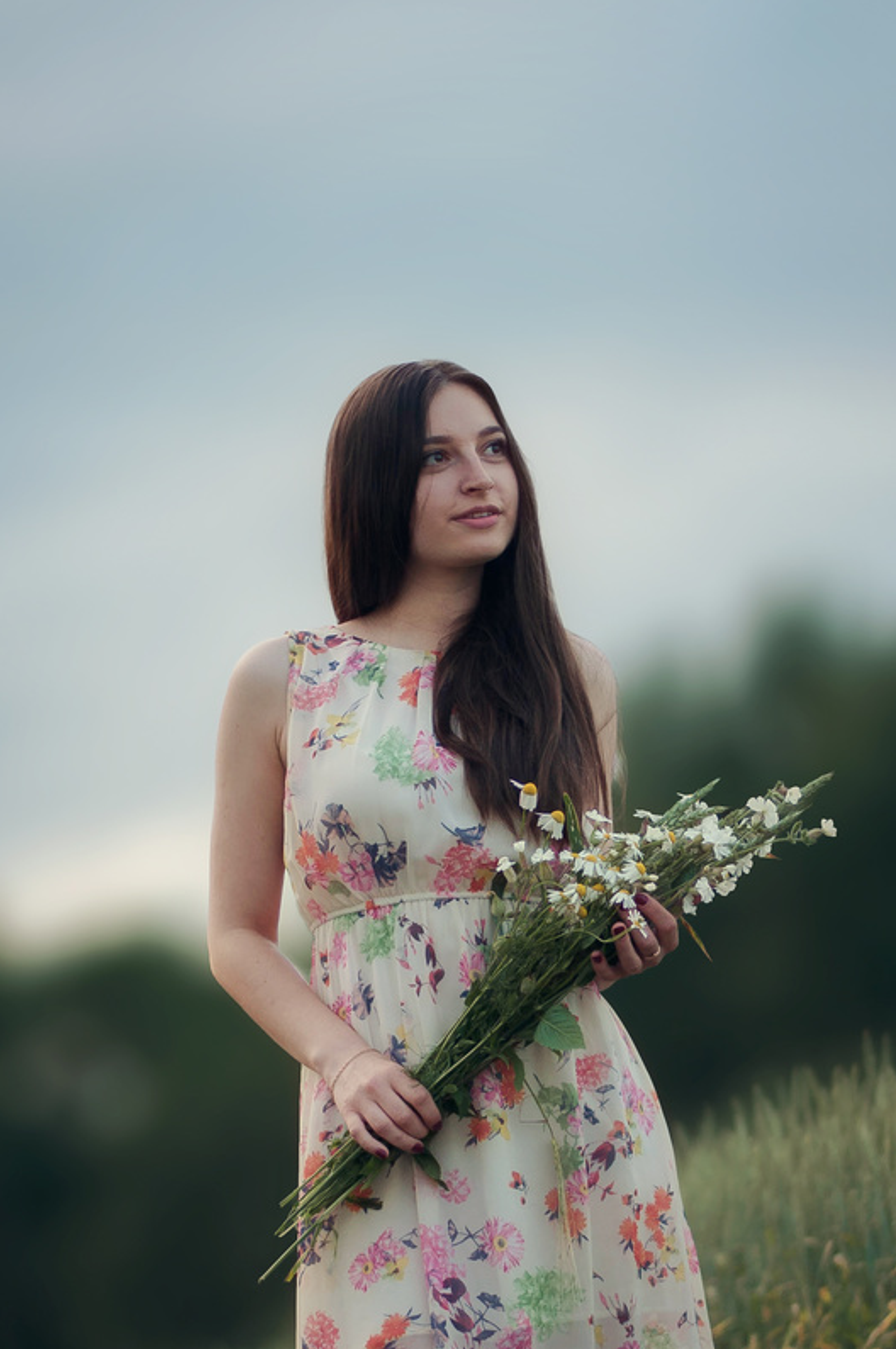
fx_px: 4941
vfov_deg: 15.5
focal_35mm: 132
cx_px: 540
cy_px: 947
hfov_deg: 10.4
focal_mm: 50
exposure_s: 1/500
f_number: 2
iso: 100
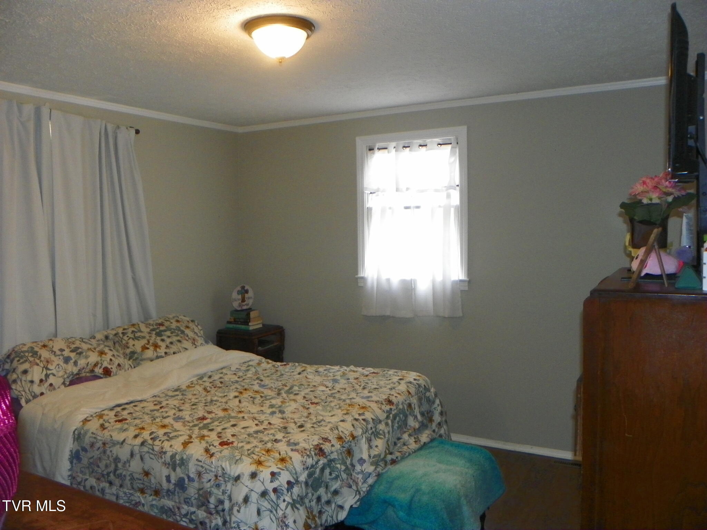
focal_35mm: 29
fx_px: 592
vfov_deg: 48.2
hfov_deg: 61.7
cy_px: 265
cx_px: 354
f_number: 2.8
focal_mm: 5.2
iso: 200
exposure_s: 1/30
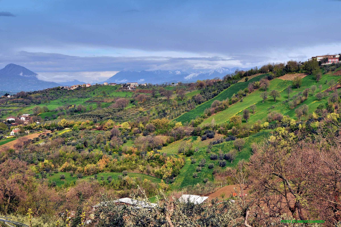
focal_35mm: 75
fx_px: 710
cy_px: 114
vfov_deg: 18.1
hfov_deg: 27.0
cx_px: 170
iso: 200
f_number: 8
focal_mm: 50
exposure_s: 1/200
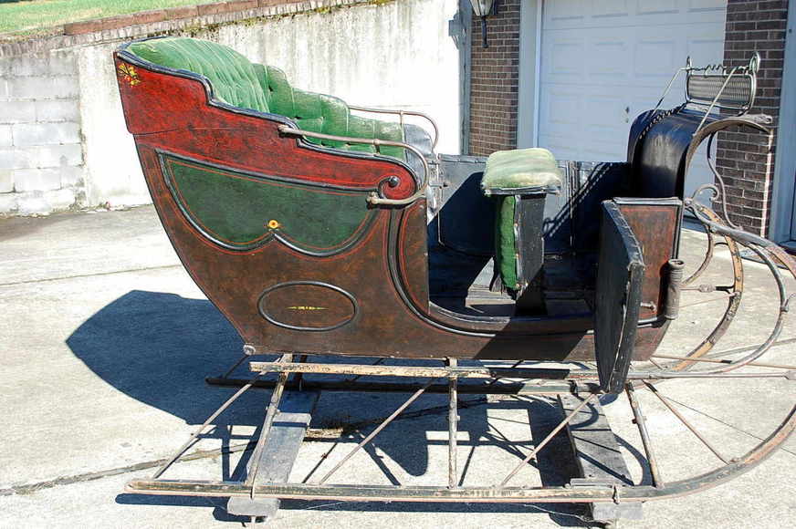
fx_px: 862
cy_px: 264
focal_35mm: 39
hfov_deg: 49.6
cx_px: 398
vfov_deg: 34.2
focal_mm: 26
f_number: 6.3
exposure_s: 1/160
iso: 200
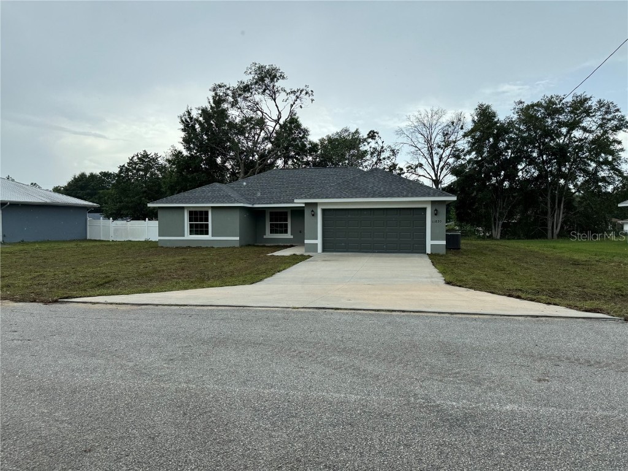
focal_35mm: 24
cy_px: 236
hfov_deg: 71.6
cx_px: 314
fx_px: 435
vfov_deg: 56.8
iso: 80
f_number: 1.78
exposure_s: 1/1488
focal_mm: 6.76
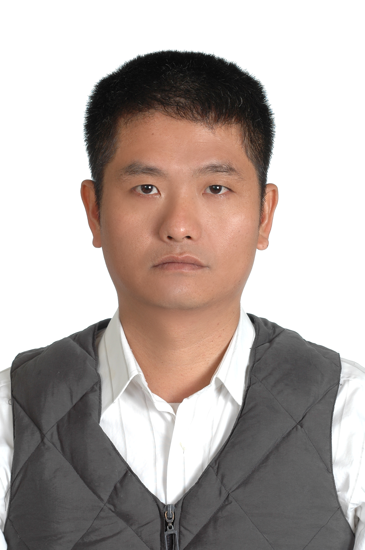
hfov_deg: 13.0
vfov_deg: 19.5
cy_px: 275
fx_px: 1600
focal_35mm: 105
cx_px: 182
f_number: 11
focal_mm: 70
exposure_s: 1/60
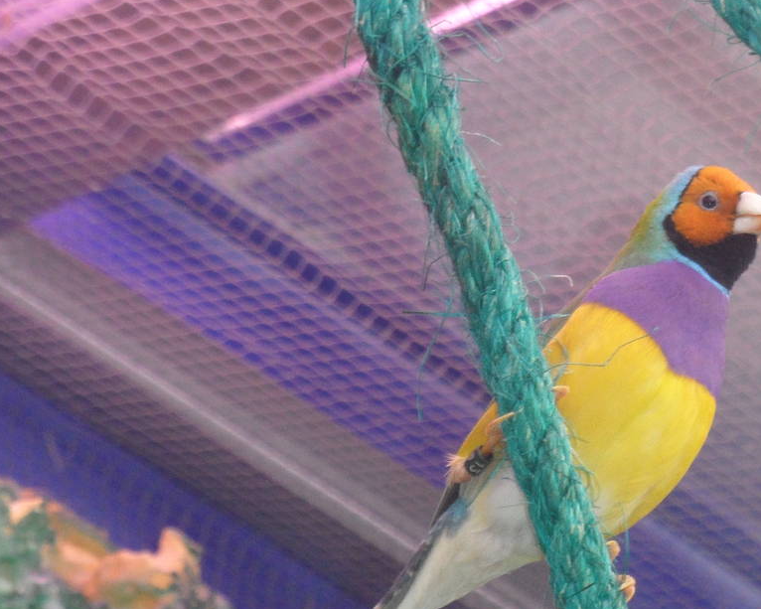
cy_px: 424
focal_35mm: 489
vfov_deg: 3.2
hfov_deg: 4.0
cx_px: 693
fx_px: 11015
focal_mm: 39.5
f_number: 5
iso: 200
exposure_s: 1/60
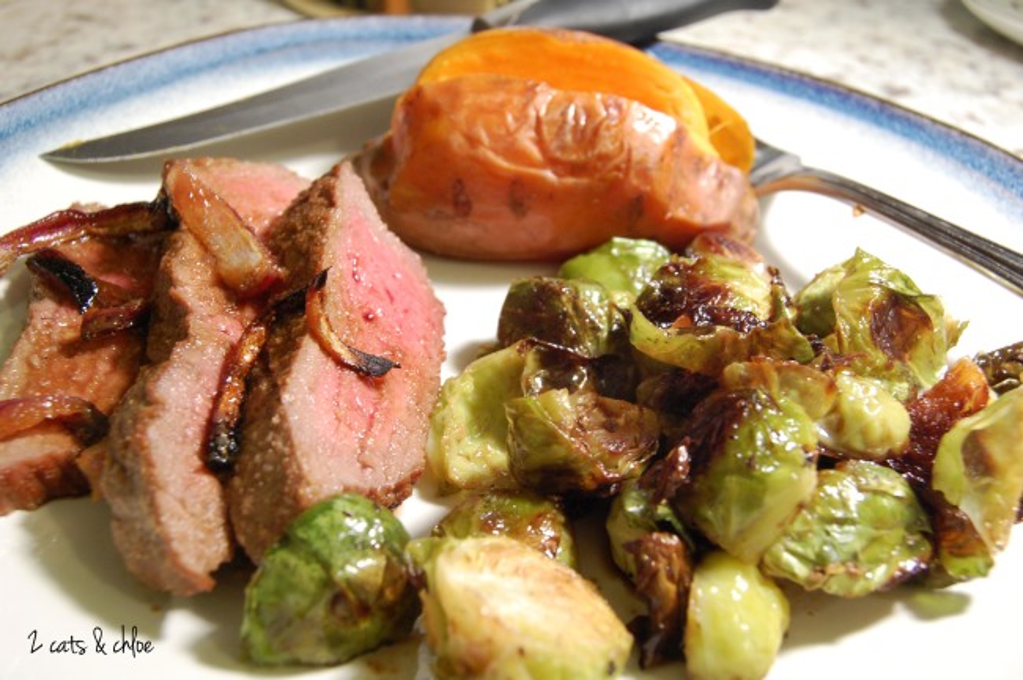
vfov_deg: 34.1
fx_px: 1107
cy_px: 340
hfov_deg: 49.6
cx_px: 512
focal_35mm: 39
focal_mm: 26
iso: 800
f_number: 7.1
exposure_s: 1/10
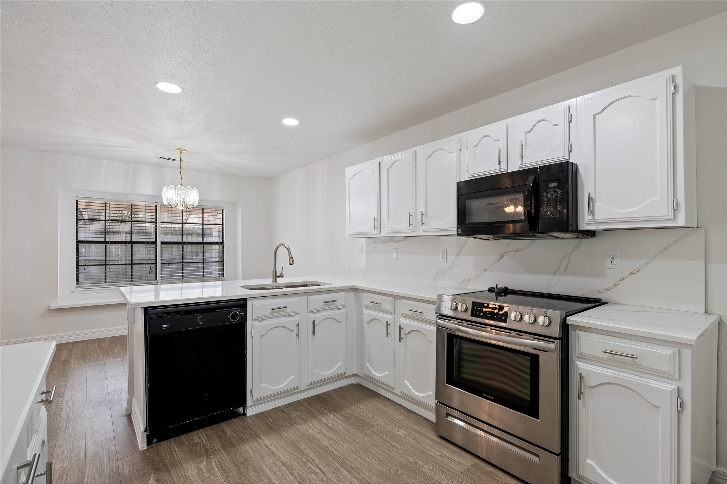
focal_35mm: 17
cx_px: 364
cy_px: 242
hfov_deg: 93.3
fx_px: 343
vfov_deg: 70.4
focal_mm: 17
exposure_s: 1/5
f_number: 6.3
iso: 100
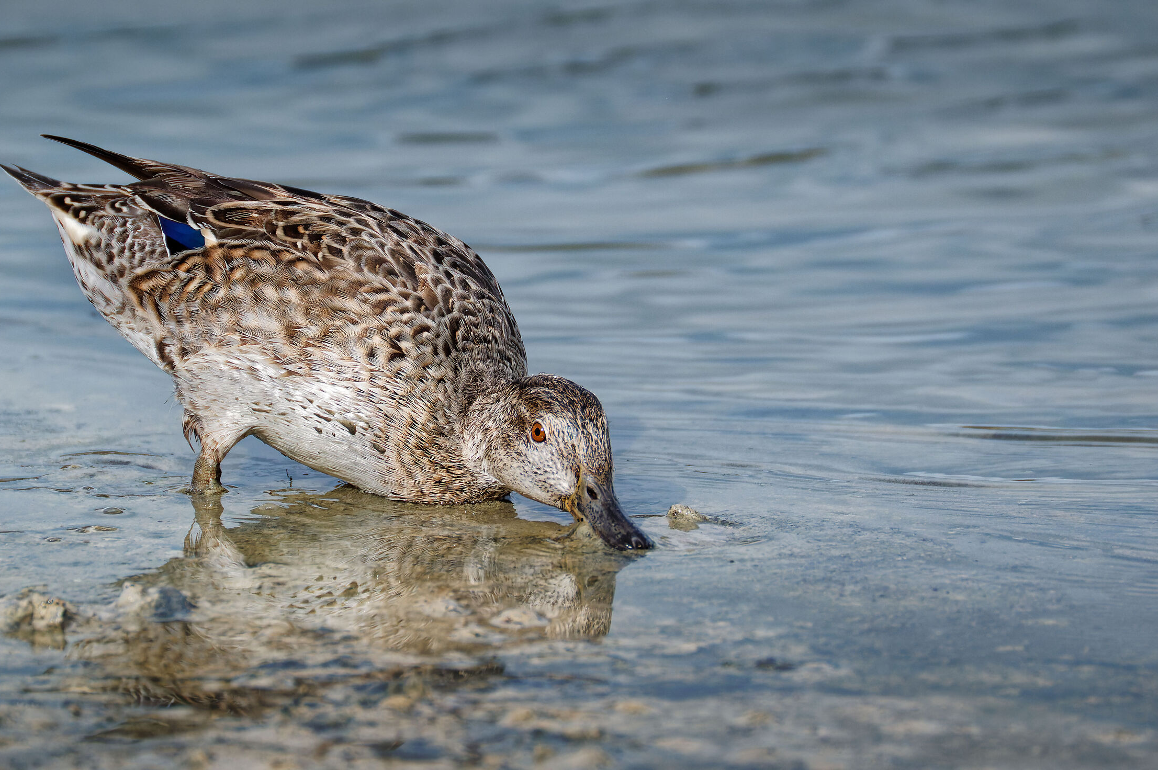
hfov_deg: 4.2
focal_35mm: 488
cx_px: 541
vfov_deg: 2.8
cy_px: 413
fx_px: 15685
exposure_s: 1/4000
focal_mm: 300
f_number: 7.1
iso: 800
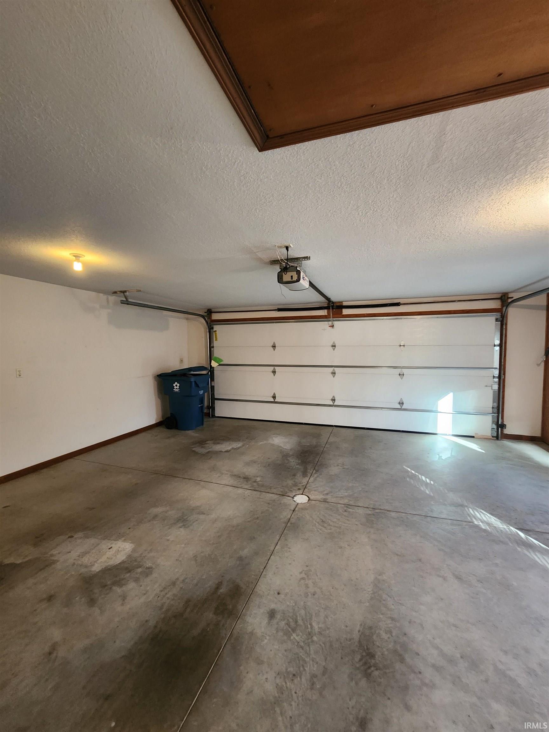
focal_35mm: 13
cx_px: 274
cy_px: 366
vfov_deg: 106.2
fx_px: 275
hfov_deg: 89.9
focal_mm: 2.2
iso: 400
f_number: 2.2
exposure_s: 1/30
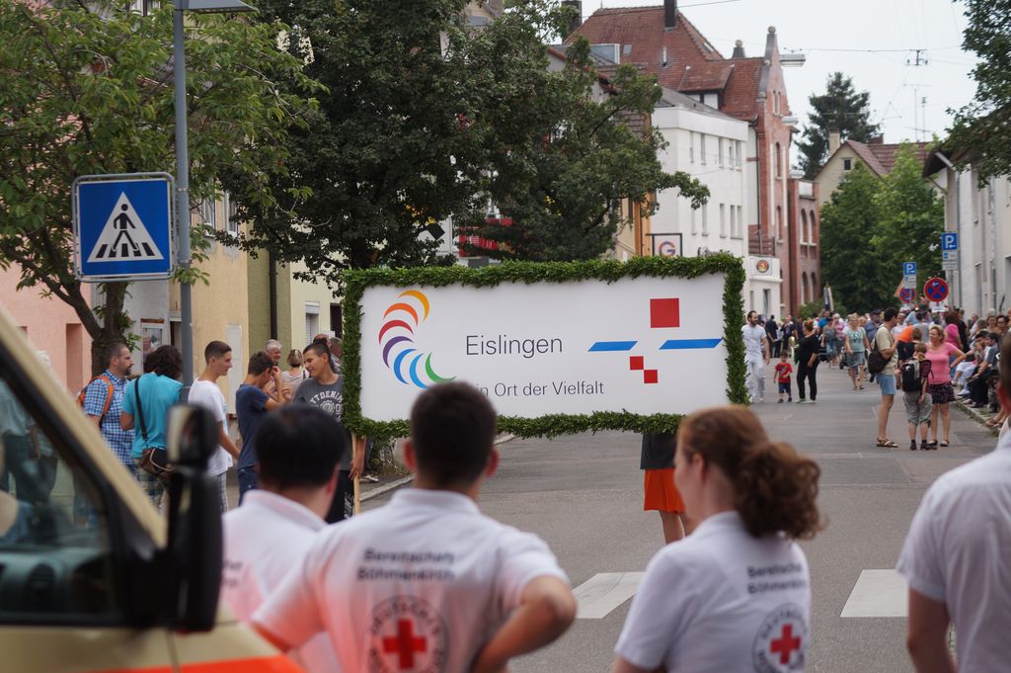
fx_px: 3578
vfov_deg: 10.7
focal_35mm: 128
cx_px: 506
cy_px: 336
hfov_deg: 16.1
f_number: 5.6
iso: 100
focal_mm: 85
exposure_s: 1/250
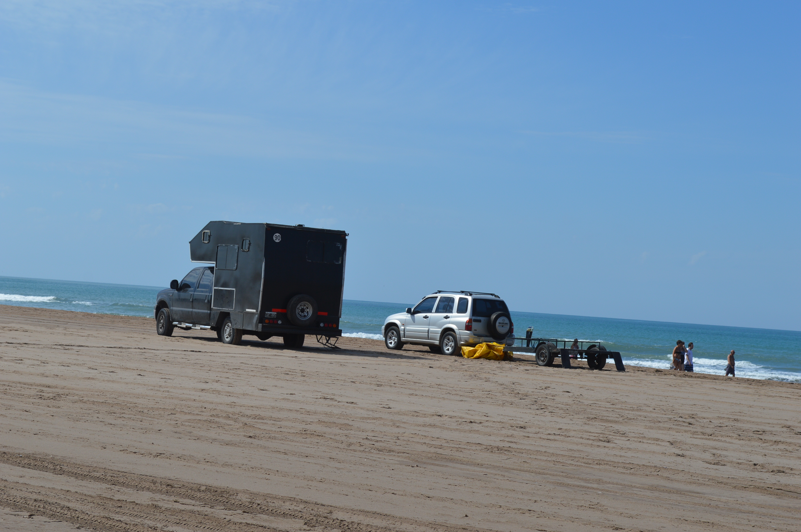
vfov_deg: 16.5
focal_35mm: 82
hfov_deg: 24.6
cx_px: 400
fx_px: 1834
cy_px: 266
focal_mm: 55
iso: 100
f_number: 9
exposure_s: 1/320
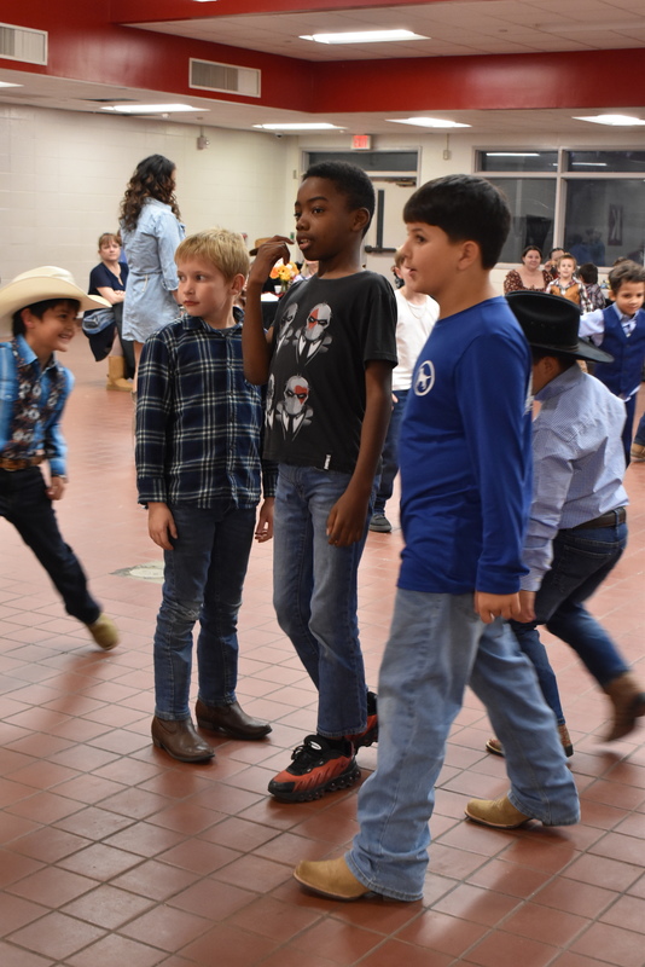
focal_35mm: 52
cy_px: 484
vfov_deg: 37.8
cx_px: 322
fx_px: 1410
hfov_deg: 25.8
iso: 2000
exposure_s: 1/60
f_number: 7.1
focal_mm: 35
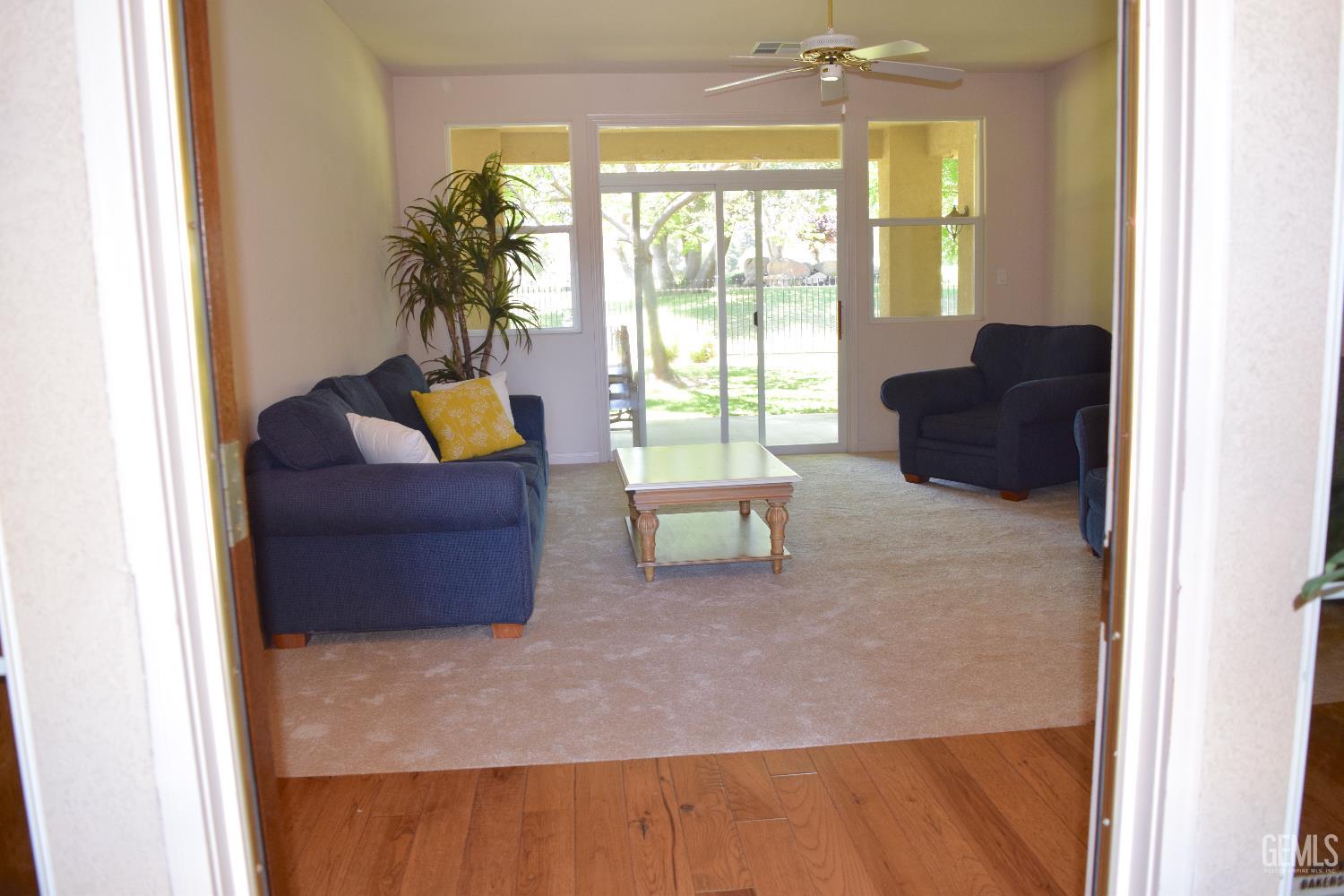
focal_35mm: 27
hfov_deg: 67.4
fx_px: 1008
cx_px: 672
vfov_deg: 47.9
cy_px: 448
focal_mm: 18
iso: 800
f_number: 4.5
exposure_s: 1/80
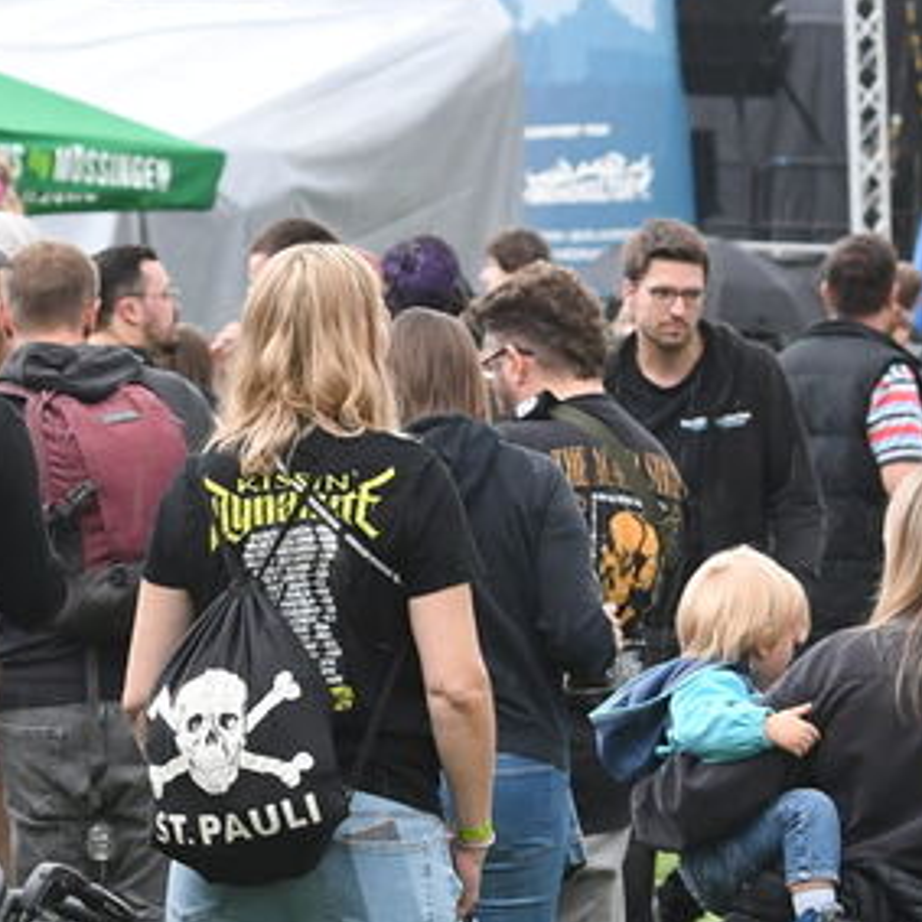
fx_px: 11391
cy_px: 583
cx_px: 160
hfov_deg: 4.6
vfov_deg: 4.6
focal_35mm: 378
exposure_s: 1/160
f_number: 4.5
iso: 1000
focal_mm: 70
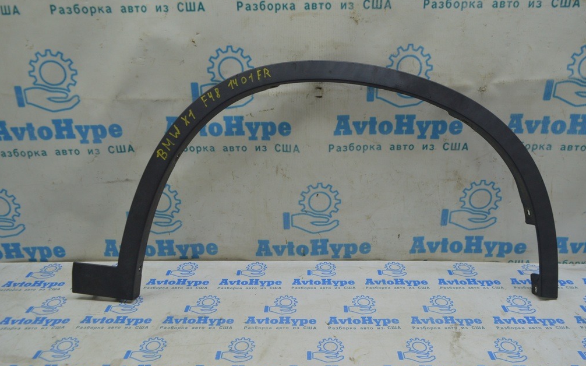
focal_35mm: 28
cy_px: 177
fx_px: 447
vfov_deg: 44.5
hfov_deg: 66.5
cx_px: 296
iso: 400
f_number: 5.6
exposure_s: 1/40
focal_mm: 18
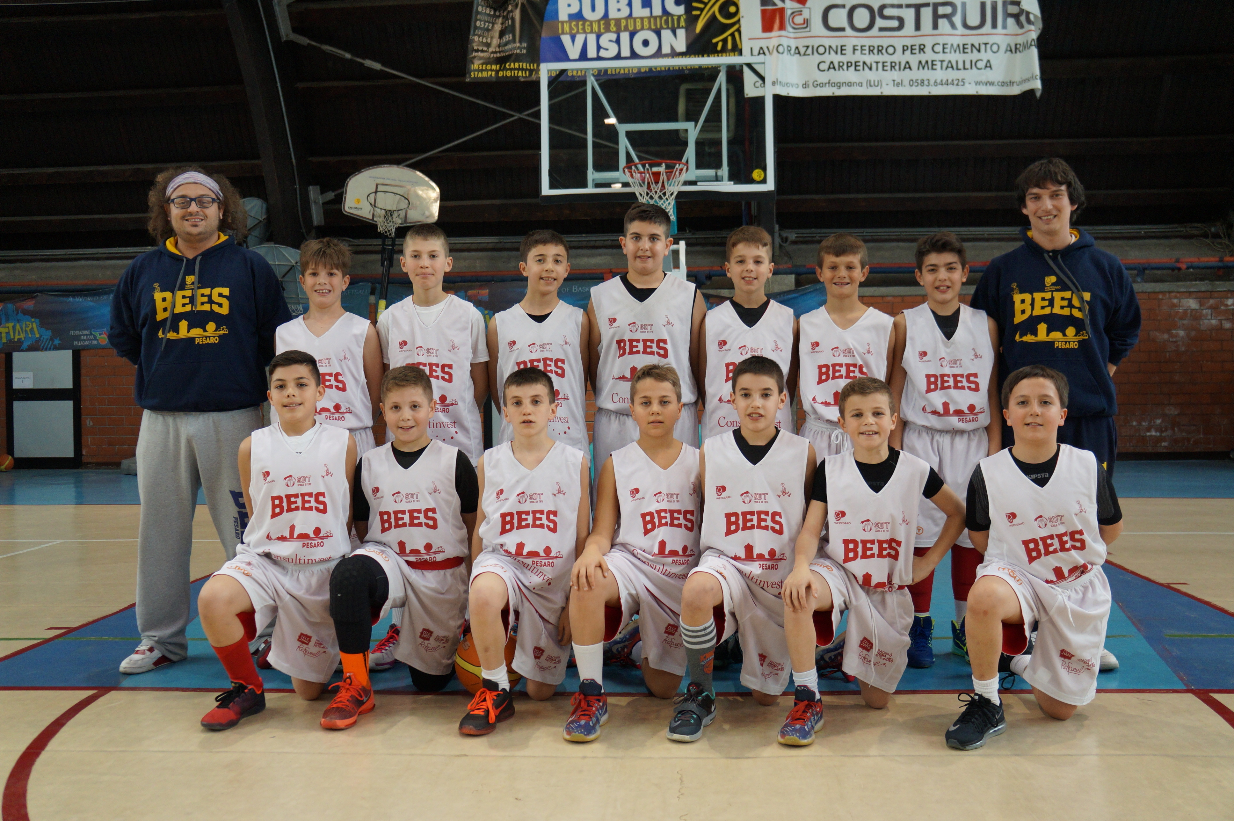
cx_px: 617
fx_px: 1028
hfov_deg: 62.0
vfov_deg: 43.5
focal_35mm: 30
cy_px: 410
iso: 1000
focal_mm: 20
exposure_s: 1/160
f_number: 4
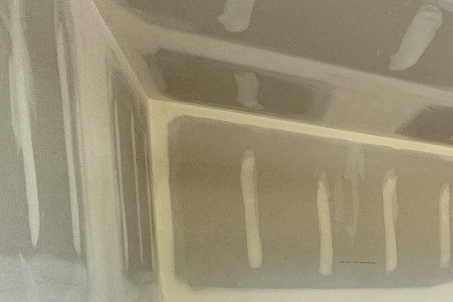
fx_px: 528
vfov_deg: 28.9
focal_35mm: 42
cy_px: 331
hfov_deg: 30.5
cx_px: 648
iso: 100
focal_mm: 2.22
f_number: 2.2
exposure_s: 1/99
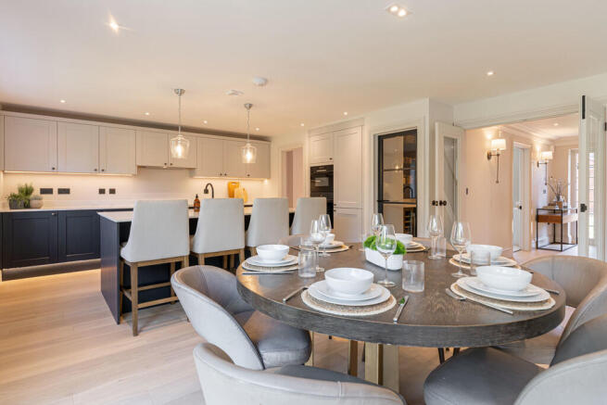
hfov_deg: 90.0
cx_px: 304
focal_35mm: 18
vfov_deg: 67.4
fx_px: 304
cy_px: 202
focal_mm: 18
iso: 200
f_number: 5.6
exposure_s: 1/50
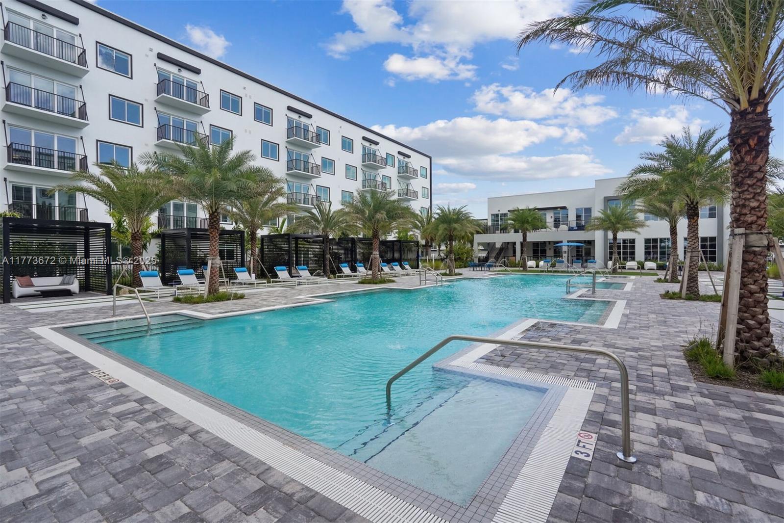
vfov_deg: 73.7
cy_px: 262
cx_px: 392
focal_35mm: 16
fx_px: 348
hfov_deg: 96.7
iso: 2500
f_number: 10
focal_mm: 16
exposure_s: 1/3200
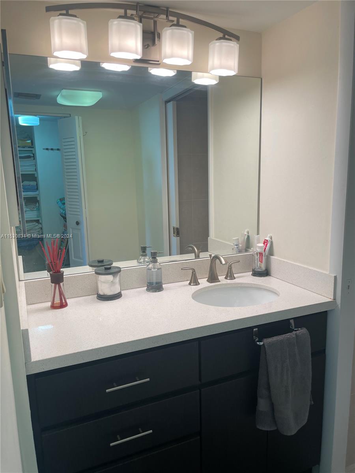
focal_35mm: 26
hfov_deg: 53.1
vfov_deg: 67.3
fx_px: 356
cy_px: 236
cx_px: 178
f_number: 1.6
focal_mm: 4.2
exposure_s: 1/120
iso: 32
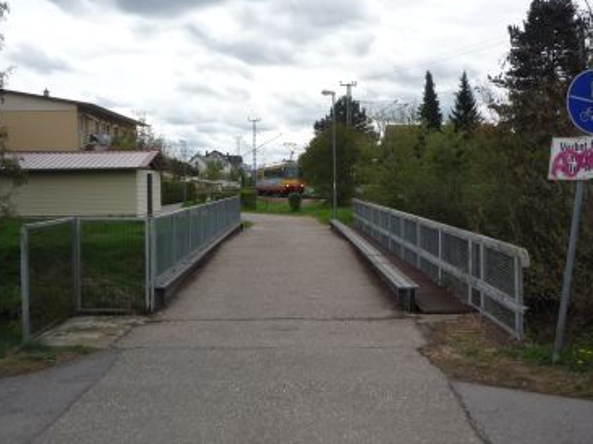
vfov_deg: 34.3
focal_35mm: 42
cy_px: 191
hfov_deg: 44.8
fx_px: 719
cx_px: 290
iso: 100
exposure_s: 1/500
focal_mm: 5.2
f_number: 5.6
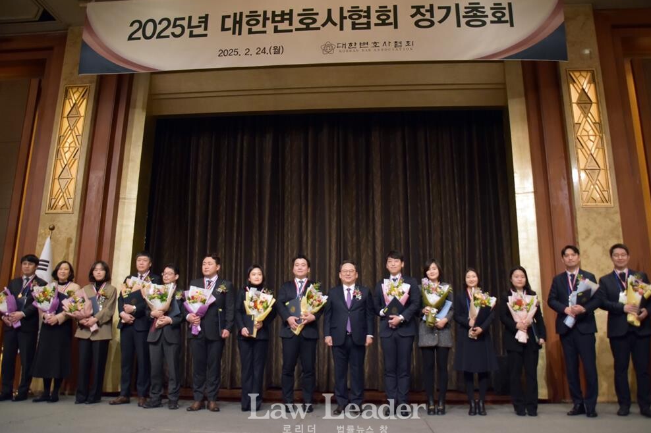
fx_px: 506
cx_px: 327
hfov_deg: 65.5
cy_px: 219
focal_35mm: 28
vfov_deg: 46.4
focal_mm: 18
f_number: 3.5
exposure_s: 1/160
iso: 1250
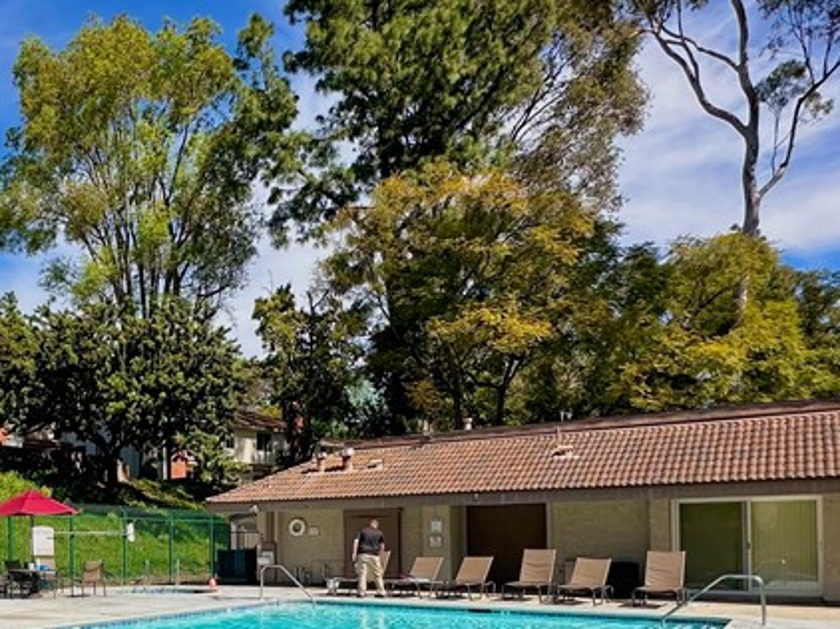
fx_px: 825
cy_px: 529
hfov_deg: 47.8
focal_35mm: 34
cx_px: 66
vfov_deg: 39.6
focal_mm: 2.22
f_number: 2.2
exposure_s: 1/2398
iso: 50
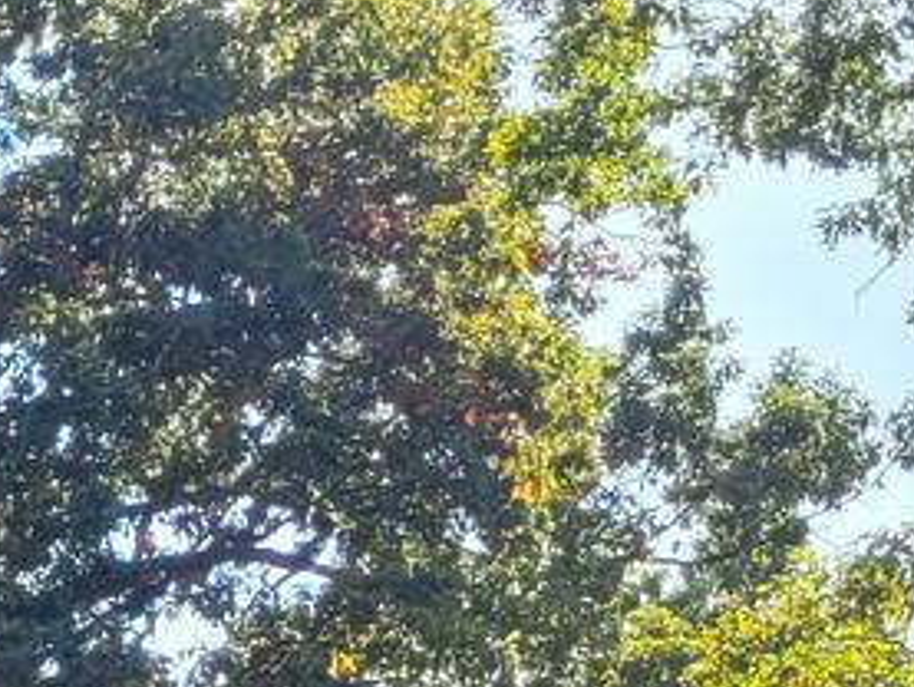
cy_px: 1585
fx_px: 5072
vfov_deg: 7.3
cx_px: -1211
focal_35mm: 192
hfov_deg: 9.3
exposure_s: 1/416
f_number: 1.8
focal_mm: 5.4
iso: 40
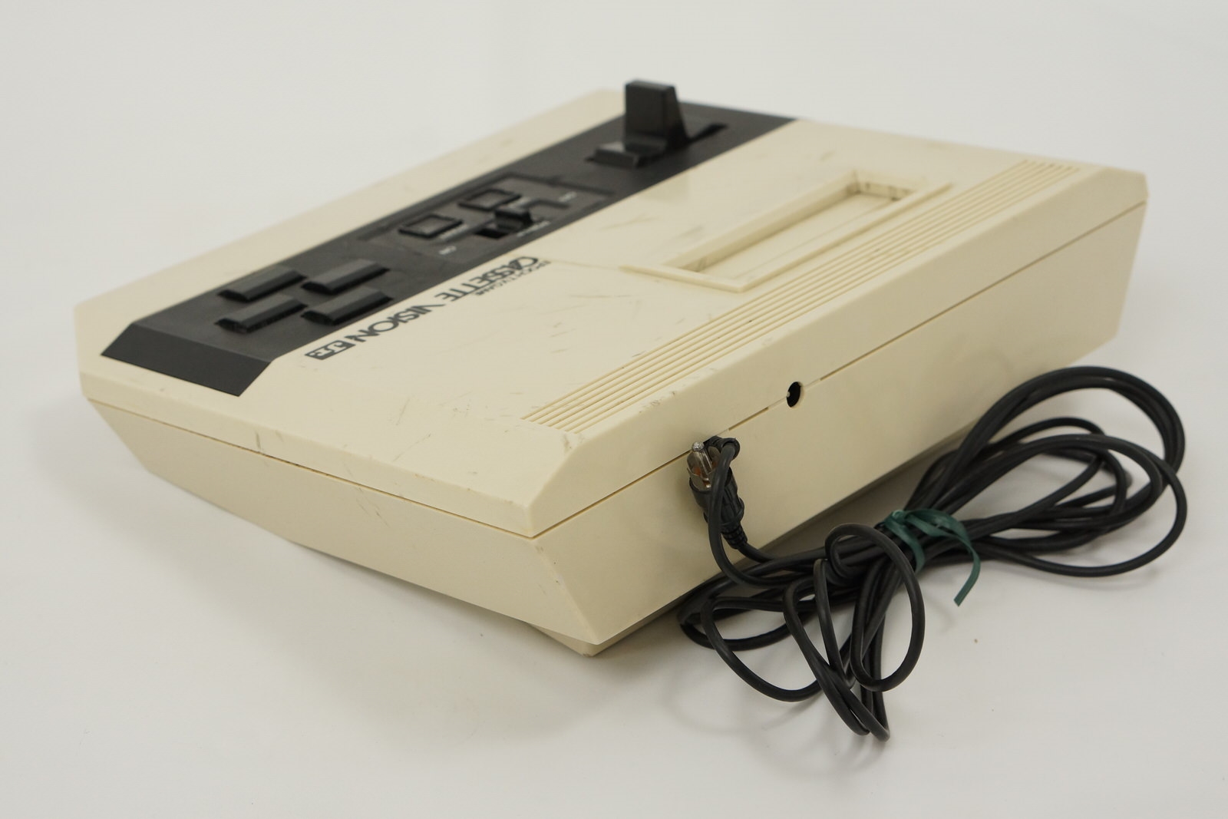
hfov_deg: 27.0
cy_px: 410
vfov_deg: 18.2
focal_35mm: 75
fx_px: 2558
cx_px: 614
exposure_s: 1/80
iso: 800
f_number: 6.3
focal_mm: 50
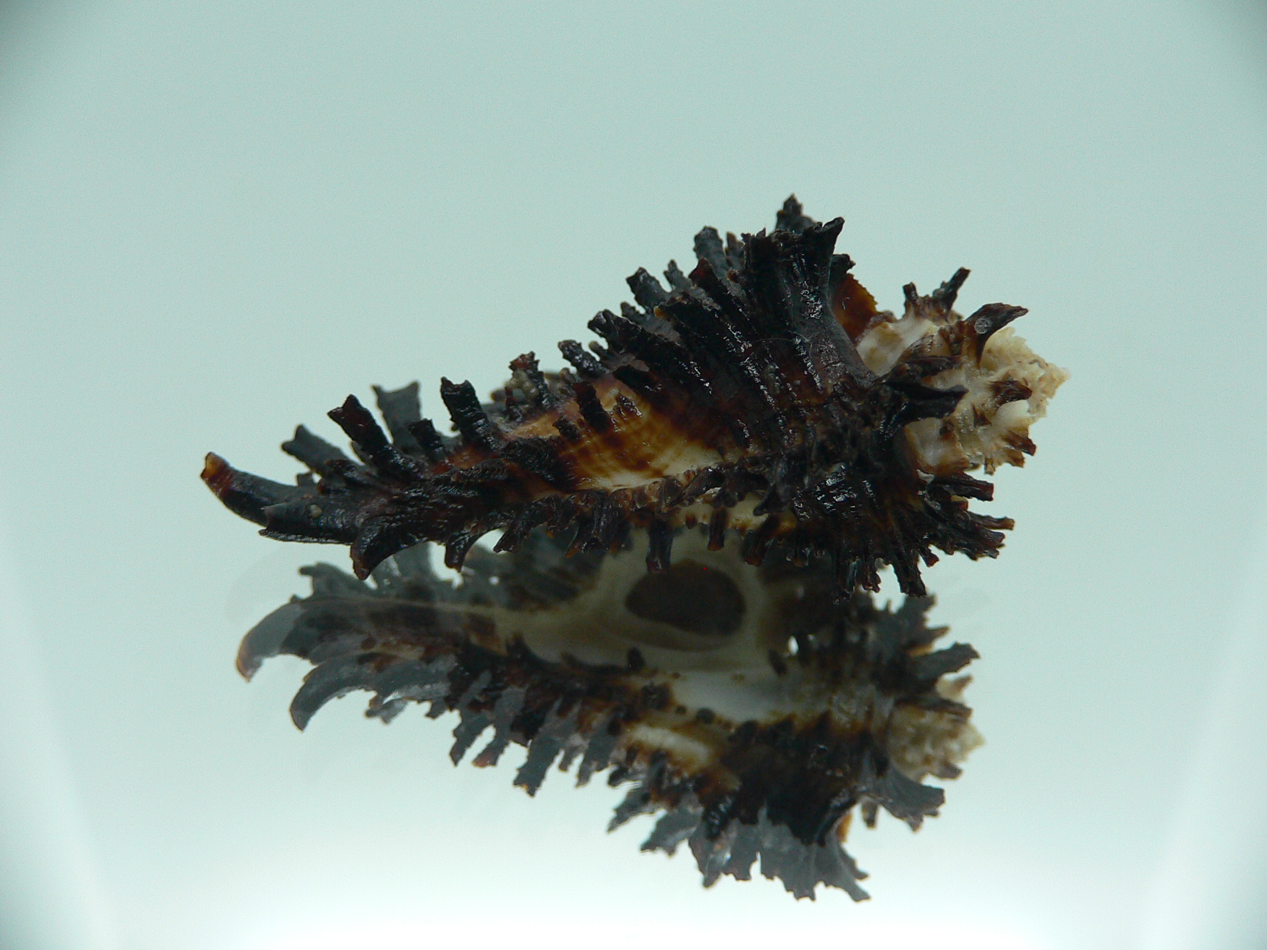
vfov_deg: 40.7
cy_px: 475
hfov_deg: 52.6
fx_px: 1281
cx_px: 634
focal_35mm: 35
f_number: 2.8
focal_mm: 4.6
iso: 100
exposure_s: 1/60
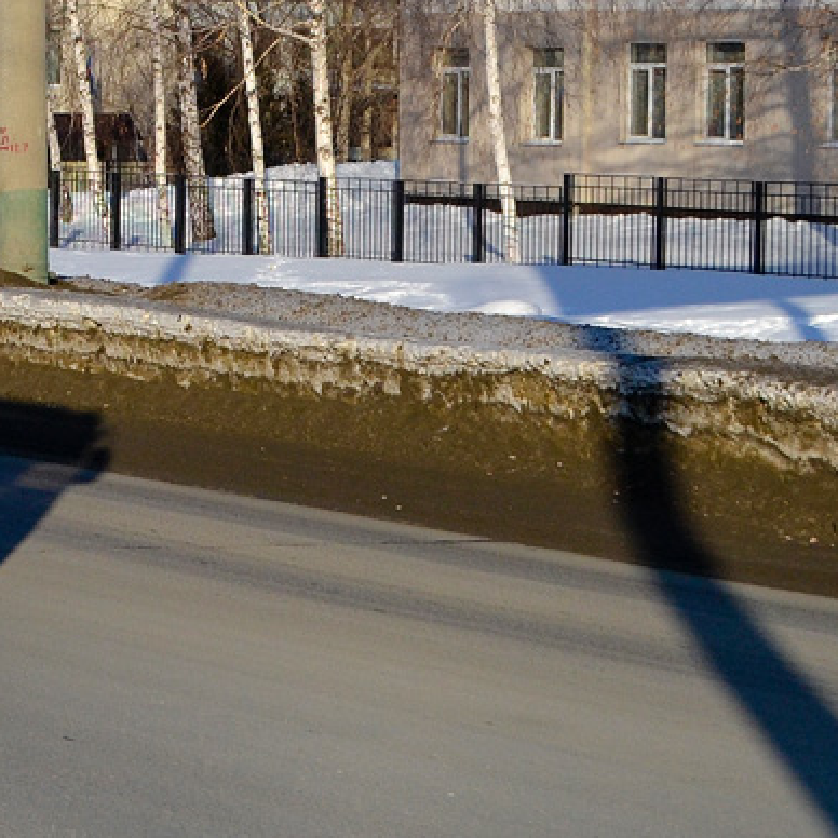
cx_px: -477
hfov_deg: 12.0
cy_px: 22
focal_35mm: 138
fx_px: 3780
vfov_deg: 12.5
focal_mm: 28
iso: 400
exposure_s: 1/1000
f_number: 8
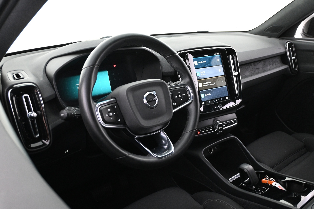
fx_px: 288
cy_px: 104
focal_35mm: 33
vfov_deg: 40.0
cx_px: 157
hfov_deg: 57.2
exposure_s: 1/13
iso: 1600
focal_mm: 22
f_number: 4
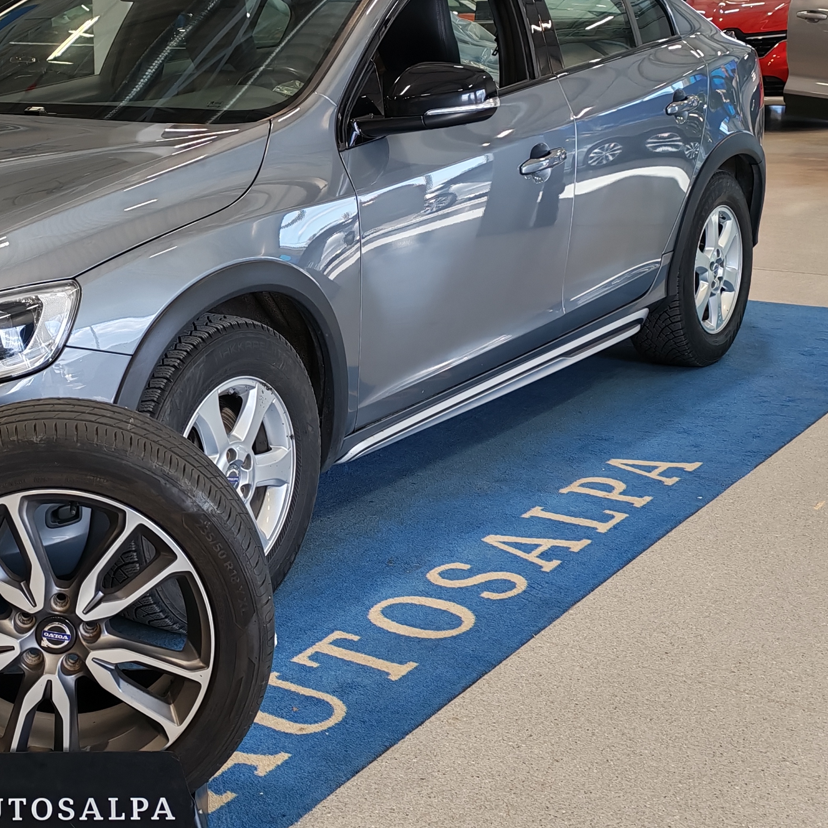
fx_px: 1543
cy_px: 332
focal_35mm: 57
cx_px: 107
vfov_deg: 30.0
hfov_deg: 29.0
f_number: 1.9
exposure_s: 1/100
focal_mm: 6.12
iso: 80
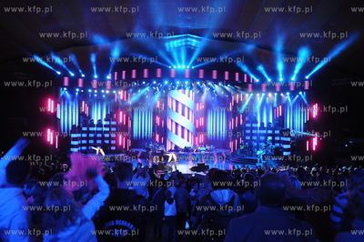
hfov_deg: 58.8
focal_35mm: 32
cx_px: 182
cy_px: 121
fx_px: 323
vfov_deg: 41.0
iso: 800
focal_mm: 32
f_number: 4
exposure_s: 1/30
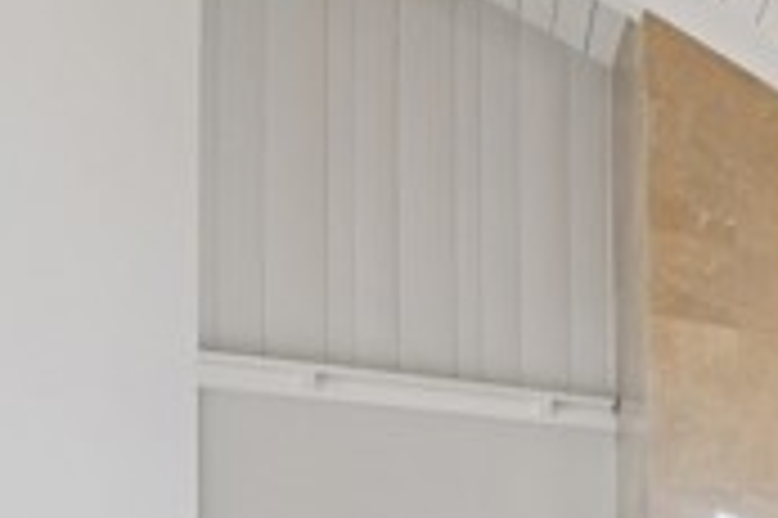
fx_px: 1036
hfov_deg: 28.4
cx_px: 1142
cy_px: 680
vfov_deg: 24.4
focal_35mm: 48
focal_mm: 13
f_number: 8
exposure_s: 1/13
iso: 250
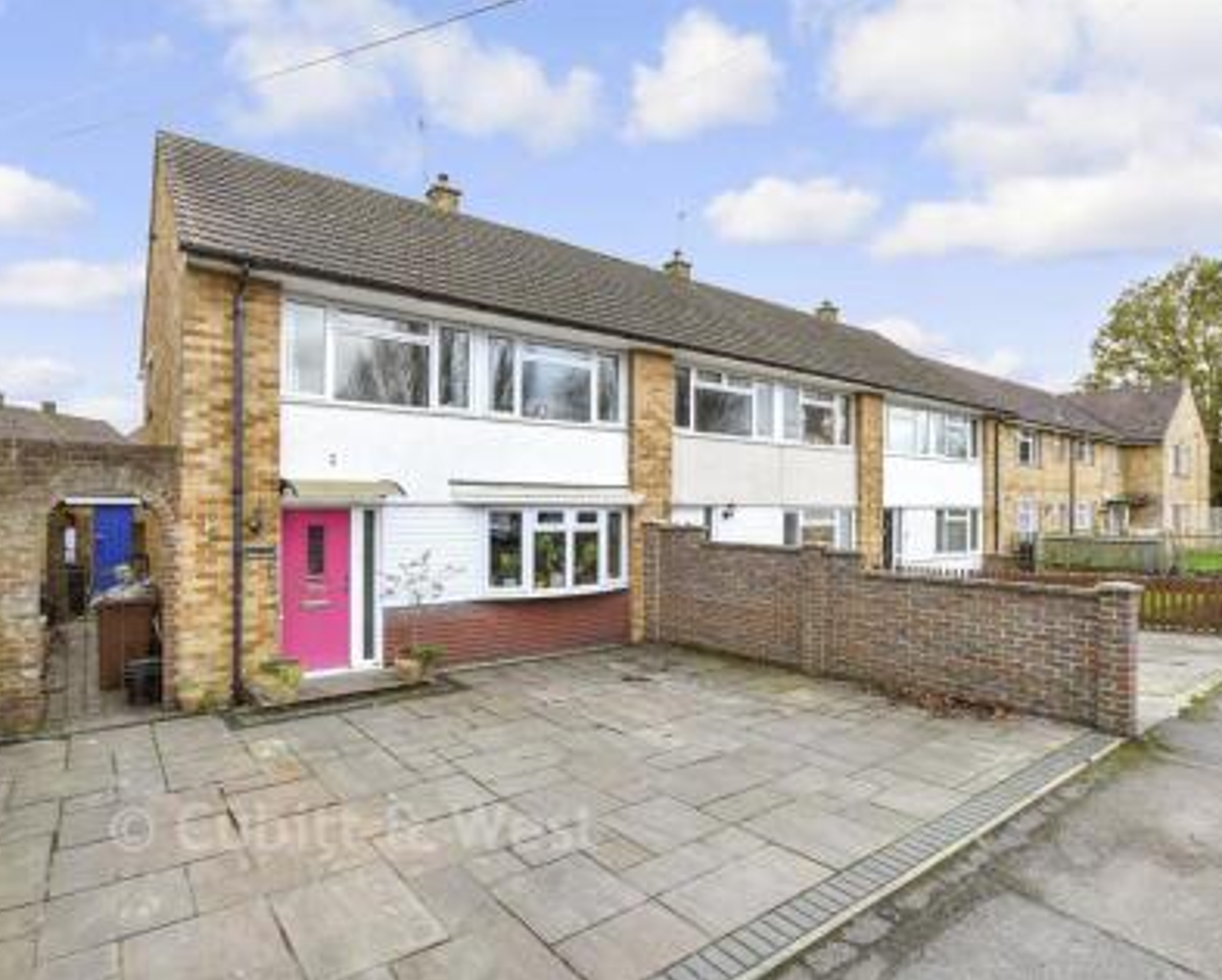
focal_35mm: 17
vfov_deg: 77.0
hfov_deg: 89.6
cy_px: 490
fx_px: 615
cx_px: 589
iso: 160
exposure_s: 1/13
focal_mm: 10
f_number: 8
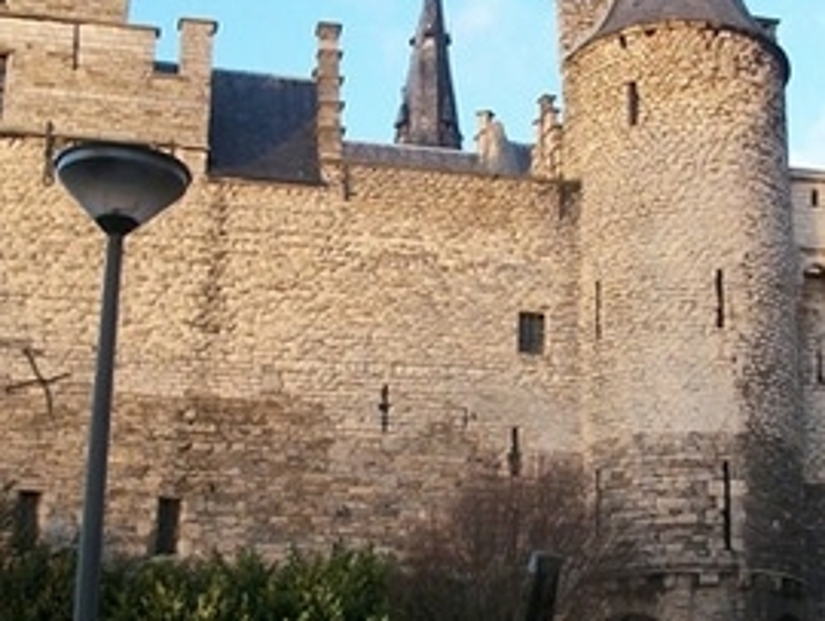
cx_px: 471
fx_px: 1694
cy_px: 385
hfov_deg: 27.3
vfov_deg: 20.7
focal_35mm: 71
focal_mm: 5.7
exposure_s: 1/100
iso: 80
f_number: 2.9
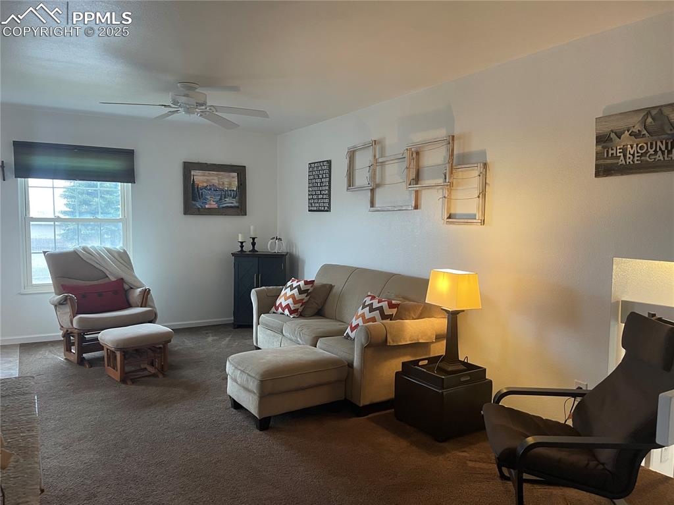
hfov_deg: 69.4
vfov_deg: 54.8
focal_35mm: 25
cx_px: 337
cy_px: 252
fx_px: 487
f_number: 1.6
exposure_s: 1/60
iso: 320
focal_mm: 5.1
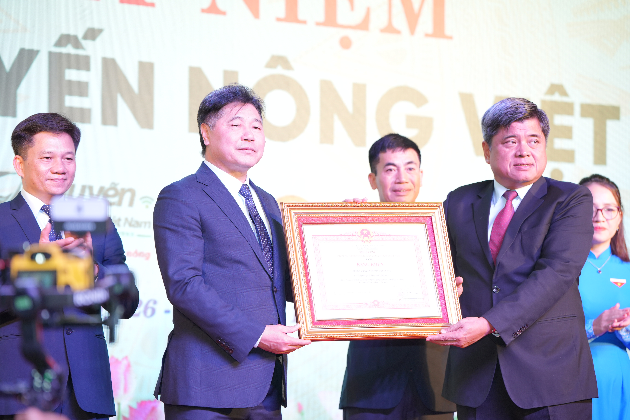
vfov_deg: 11.2
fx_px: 2135
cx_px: 315
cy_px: 210
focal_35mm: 122
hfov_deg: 16.8
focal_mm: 122
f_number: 3.2
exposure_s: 1/200
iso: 800
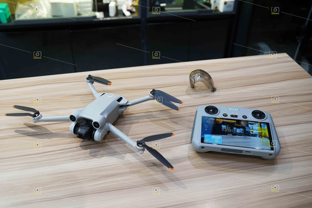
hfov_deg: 53.1
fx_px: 312
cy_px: 104
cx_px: 156
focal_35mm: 36
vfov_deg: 36.9
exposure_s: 1/100
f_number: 5.6
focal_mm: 36
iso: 640
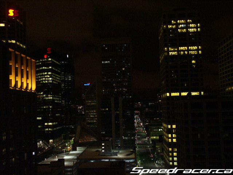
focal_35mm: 50
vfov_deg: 29.1
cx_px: 116
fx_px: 337
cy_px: 88
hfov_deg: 38.2
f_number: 3.5
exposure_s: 1/4
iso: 200
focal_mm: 12.99
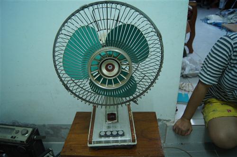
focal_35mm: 27
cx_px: 118
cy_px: 78
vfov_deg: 47.8
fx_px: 178
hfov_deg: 67.4
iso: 1600
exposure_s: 1/60
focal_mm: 18
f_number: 3.5
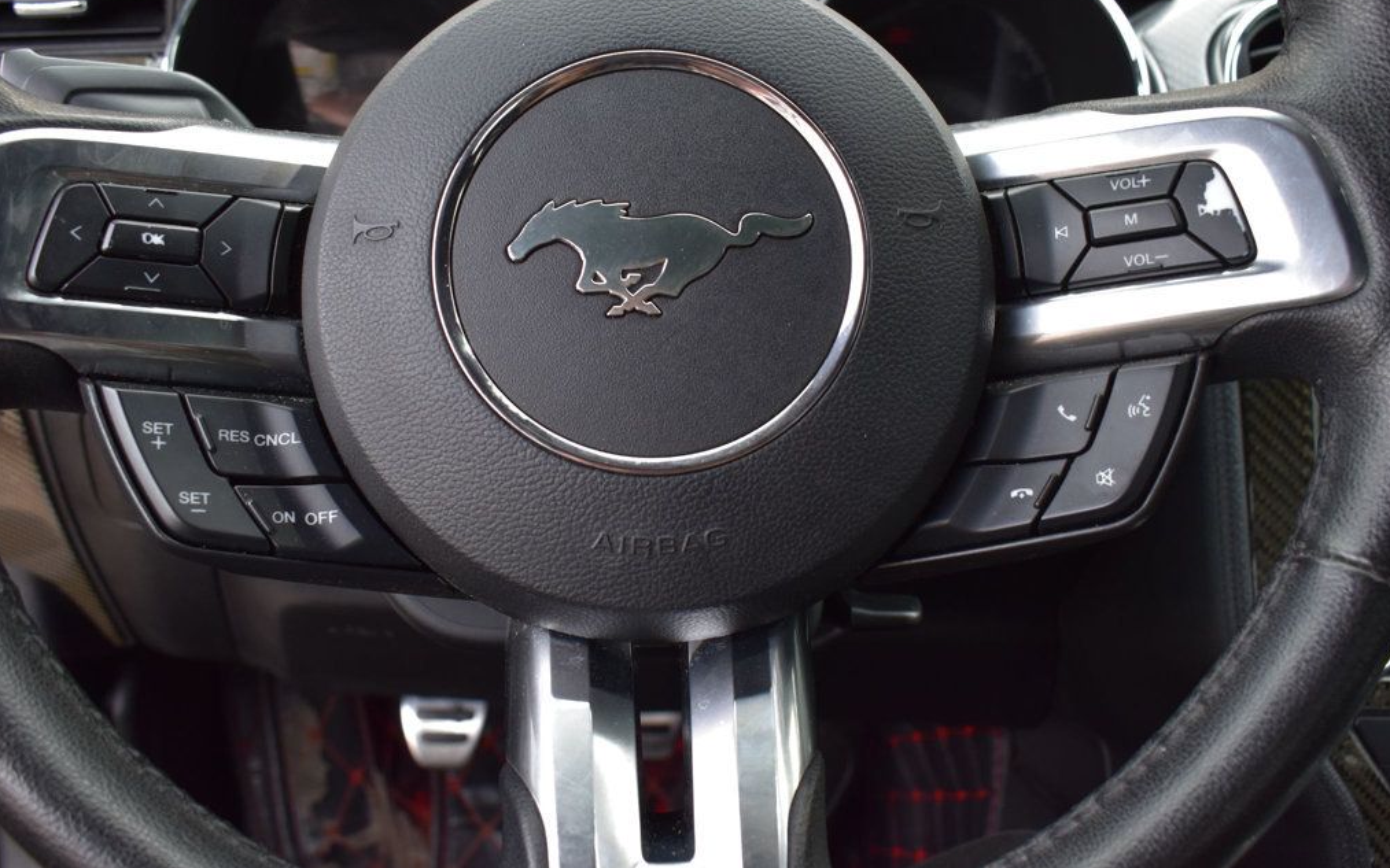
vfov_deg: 37.3
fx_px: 1288
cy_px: 403
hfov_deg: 56.7
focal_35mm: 34
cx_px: 694
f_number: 6.3
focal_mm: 22
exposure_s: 1/15
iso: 500
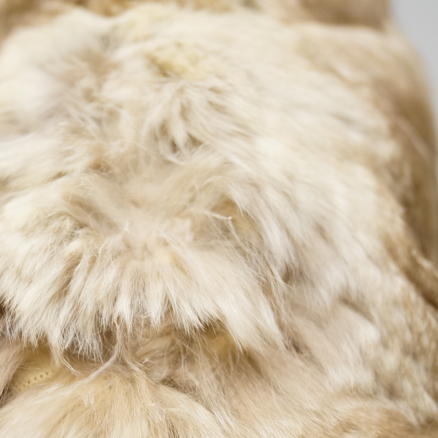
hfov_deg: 23.3
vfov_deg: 23.3
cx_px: 194
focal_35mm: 74
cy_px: 264
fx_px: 1059
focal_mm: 28
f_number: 4.5
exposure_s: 1/60
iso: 640
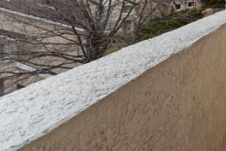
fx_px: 258
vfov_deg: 29.7
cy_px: -11
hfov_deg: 38.3
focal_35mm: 41
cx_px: 255
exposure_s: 1/2
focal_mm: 17
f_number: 11
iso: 100
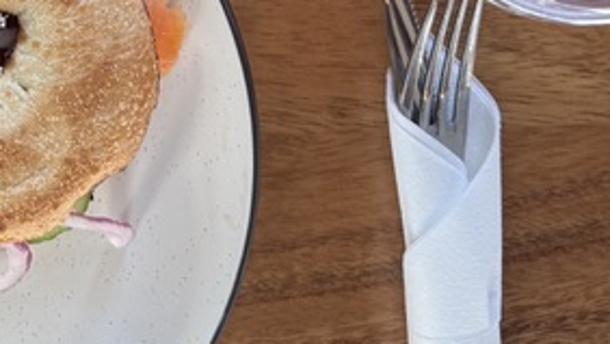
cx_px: -95
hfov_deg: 21.1
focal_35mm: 95
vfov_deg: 11.2
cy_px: -407
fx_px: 1537
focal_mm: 6.76
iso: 80
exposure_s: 1/120
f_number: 1.78
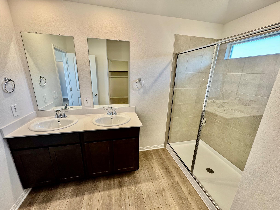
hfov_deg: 102.1
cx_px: 140
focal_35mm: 14
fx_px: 113
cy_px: 105
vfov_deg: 85.7
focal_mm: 2.22
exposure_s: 1/120
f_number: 2.2
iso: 200
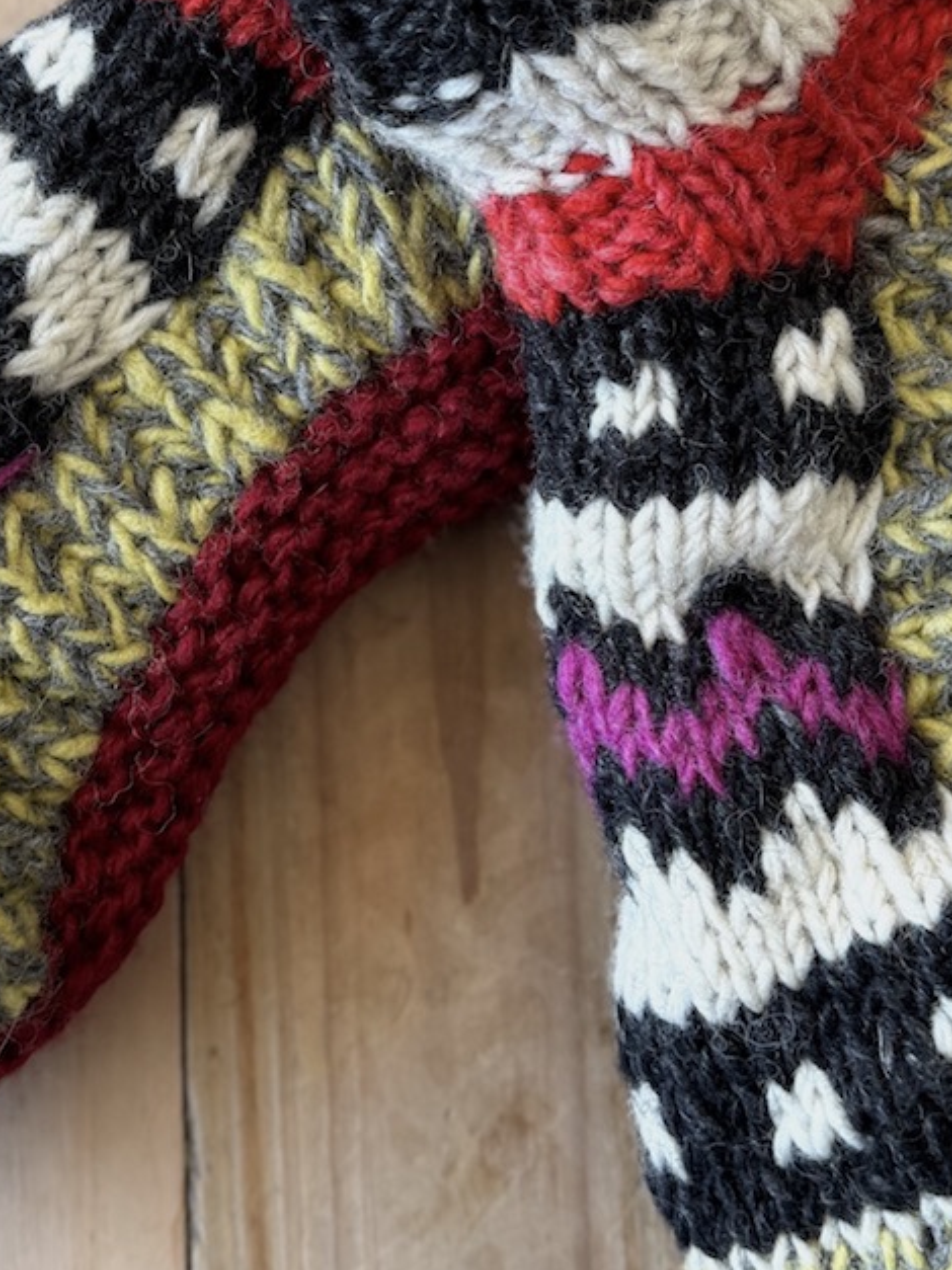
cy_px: 406
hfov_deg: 27.0
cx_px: 460
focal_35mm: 54
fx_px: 1981
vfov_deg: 35.2
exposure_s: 1/121
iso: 100
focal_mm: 6.76
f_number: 1.78
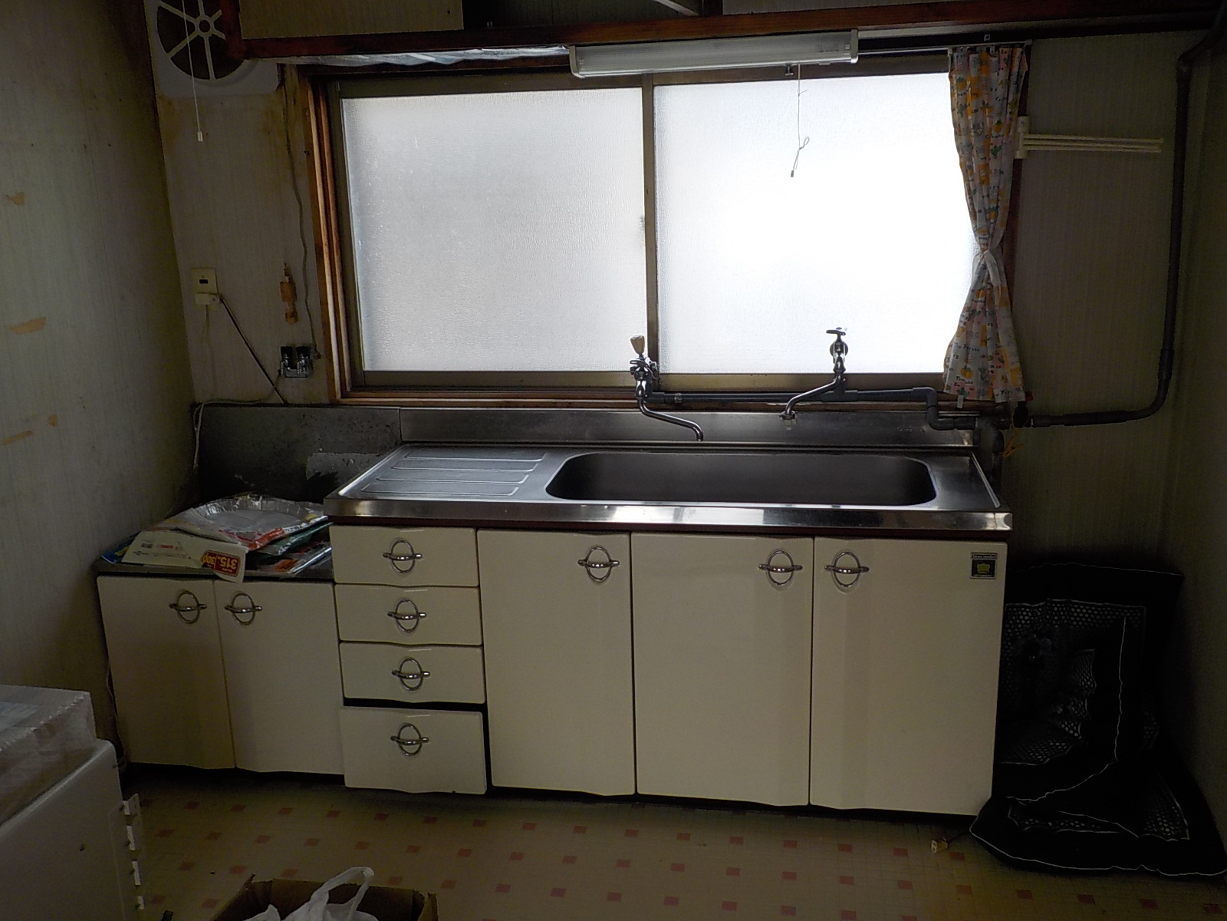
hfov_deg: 60.0
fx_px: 1063
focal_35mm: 30
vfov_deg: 46.8
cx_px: 614
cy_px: 460
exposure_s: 1/200
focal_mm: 4.1
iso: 125
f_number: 3.3
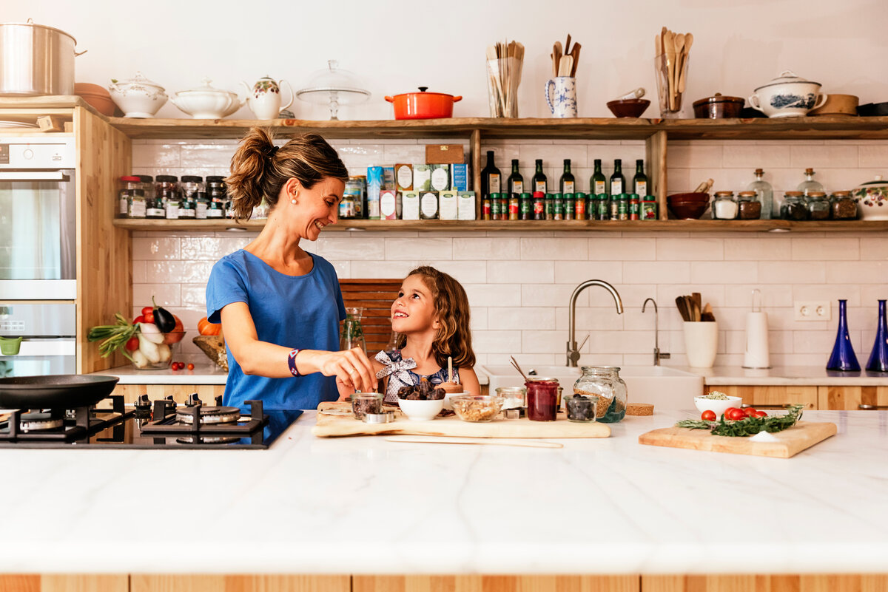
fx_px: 864
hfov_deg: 54.4
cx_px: 444
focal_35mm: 35
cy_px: 296
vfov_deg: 37.9
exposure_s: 1/100
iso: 800
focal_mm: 35
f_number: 3.5
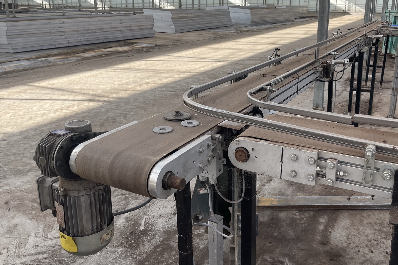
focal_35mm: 32
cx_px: 233
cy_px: 93
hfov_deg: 58.4
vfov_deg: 40.7
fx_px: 354
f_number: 1.6
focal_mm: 5.1
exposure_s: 1/668
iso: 32
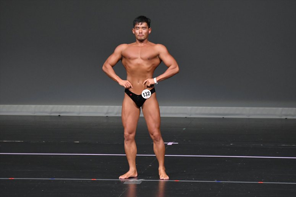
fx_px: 2835
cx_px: 148
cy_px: 98
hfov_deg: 6.0
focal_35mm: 345
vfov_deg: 4.0
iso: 4000
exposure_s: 1/400
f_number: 5.6
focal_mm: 230
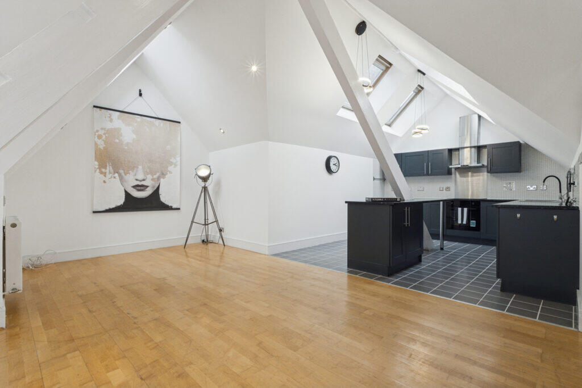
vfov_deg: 72.1
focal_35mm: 16
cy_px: 194
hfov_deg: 95.0
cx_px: 291
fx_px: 267
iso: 800
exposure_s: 1/30
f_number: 10
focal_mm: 11
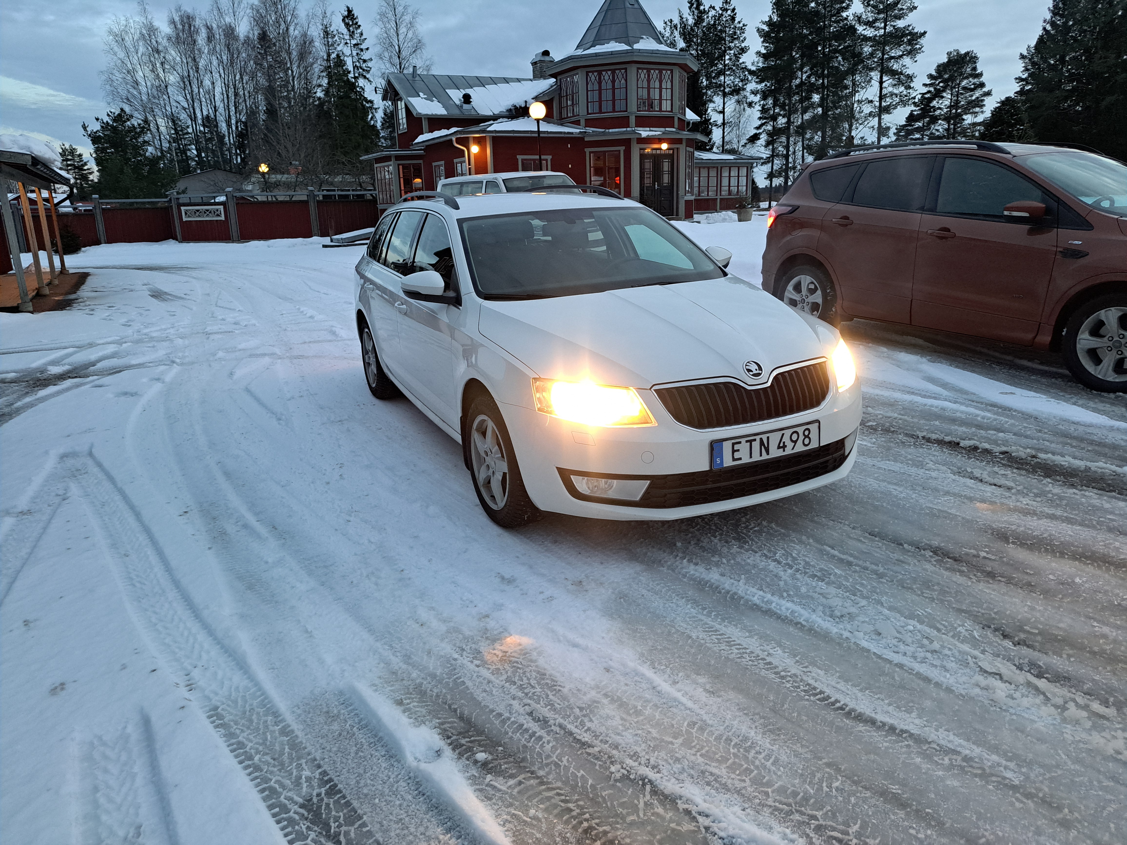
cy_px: 422
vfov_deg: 56.8
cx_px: 564
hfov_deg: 71.6
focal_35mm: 24
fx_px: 781
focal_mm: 5.23
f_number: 1.8
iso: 320
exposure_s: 1/50
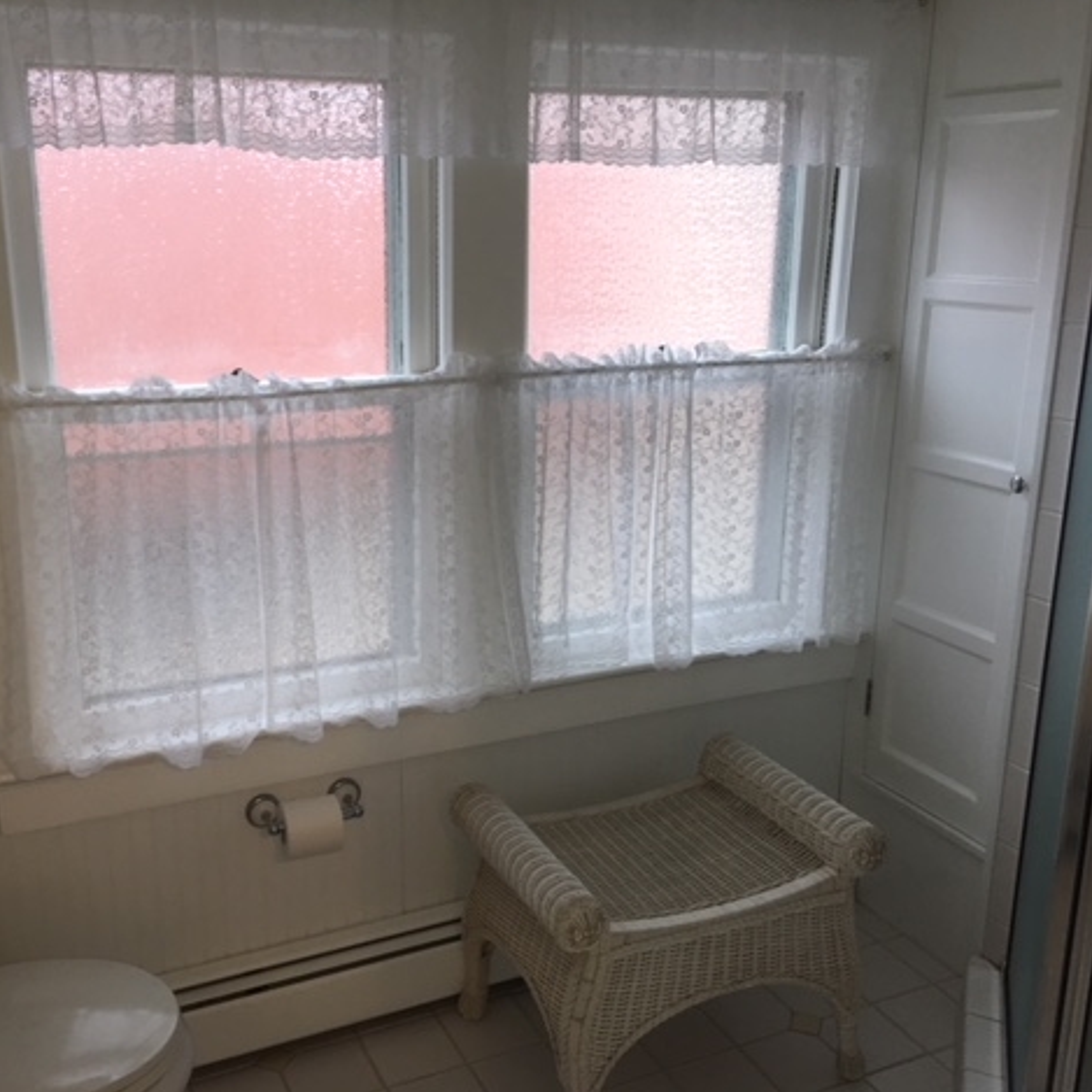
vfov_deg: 47.2
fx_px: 1249
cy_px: 552
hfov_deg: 47.1
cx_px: 482
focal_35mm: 35
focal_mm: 4.15
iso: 40
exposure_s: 1/30
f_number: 2.2
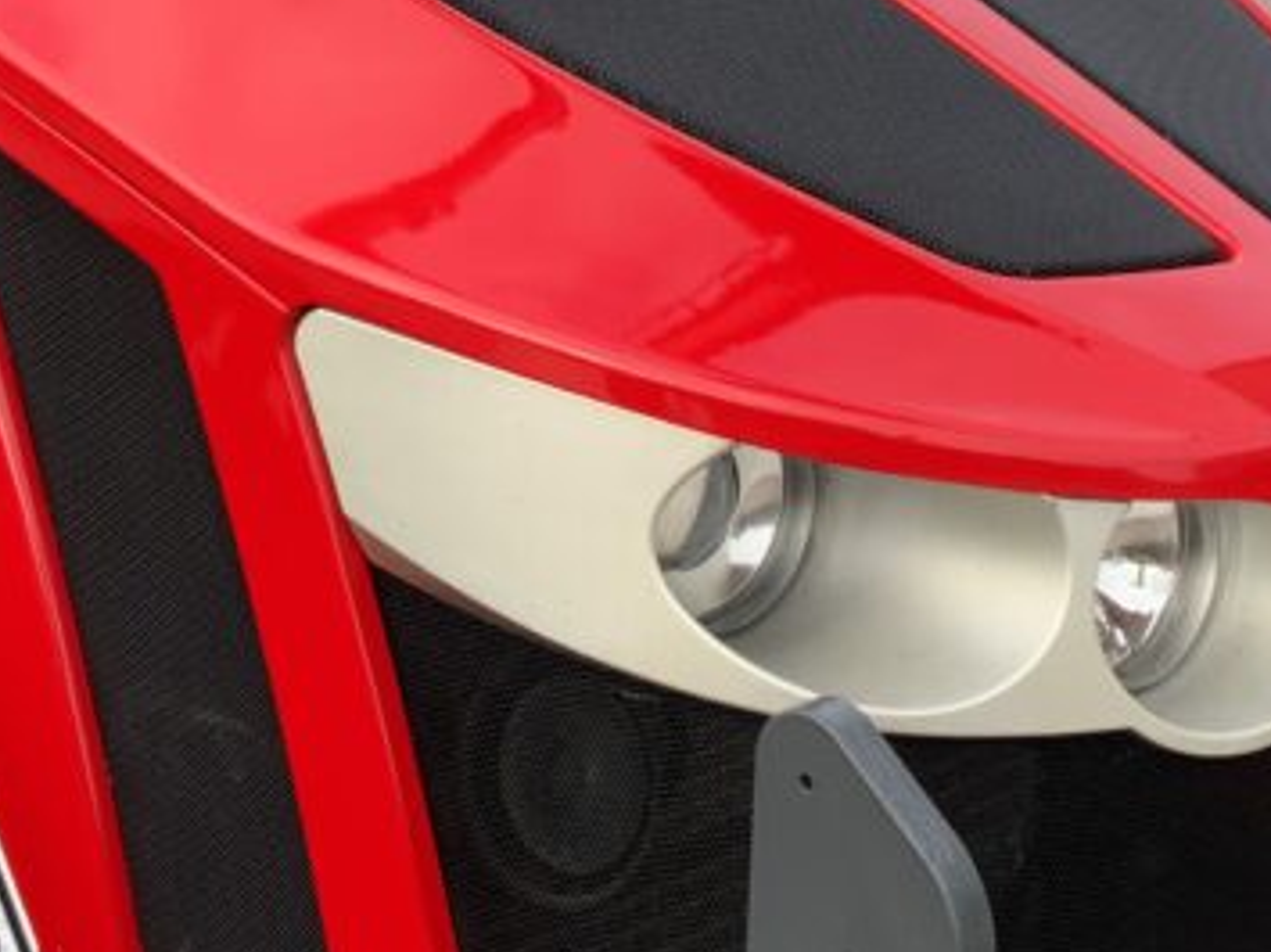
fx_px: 3082
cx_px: 668
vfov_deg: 17.3
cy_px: 111
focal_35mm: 84
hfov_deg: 23.3
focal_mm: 3
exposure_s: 1/419
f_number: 1.8
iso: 16
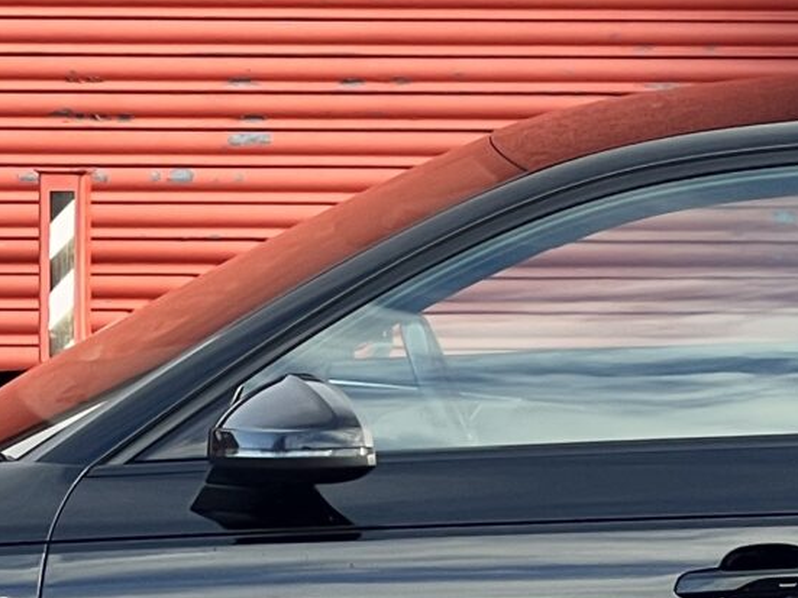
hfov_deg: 5.5
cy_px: -143
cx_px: 760
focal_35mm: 358
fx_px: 8251
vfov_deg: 4.1
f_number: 2.8
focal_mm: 9
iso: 32
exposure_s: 1/124
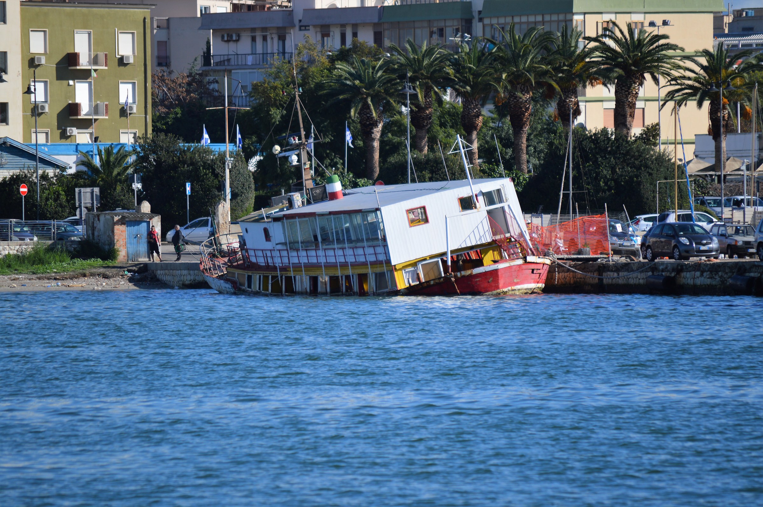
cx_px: 382
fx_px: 6353
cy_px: 254
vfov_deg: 4.6
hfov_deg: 6.9
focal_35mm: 300
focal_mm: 200
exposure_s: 1/500
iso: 100
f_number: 5.6
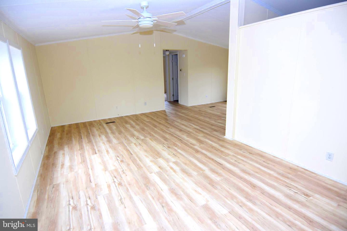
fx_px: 173
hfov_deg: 90.0
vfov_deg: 67.4
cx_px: 174
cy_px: 116
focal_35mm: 18
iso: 400
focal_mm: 12
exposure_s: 1/80
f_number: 4.5
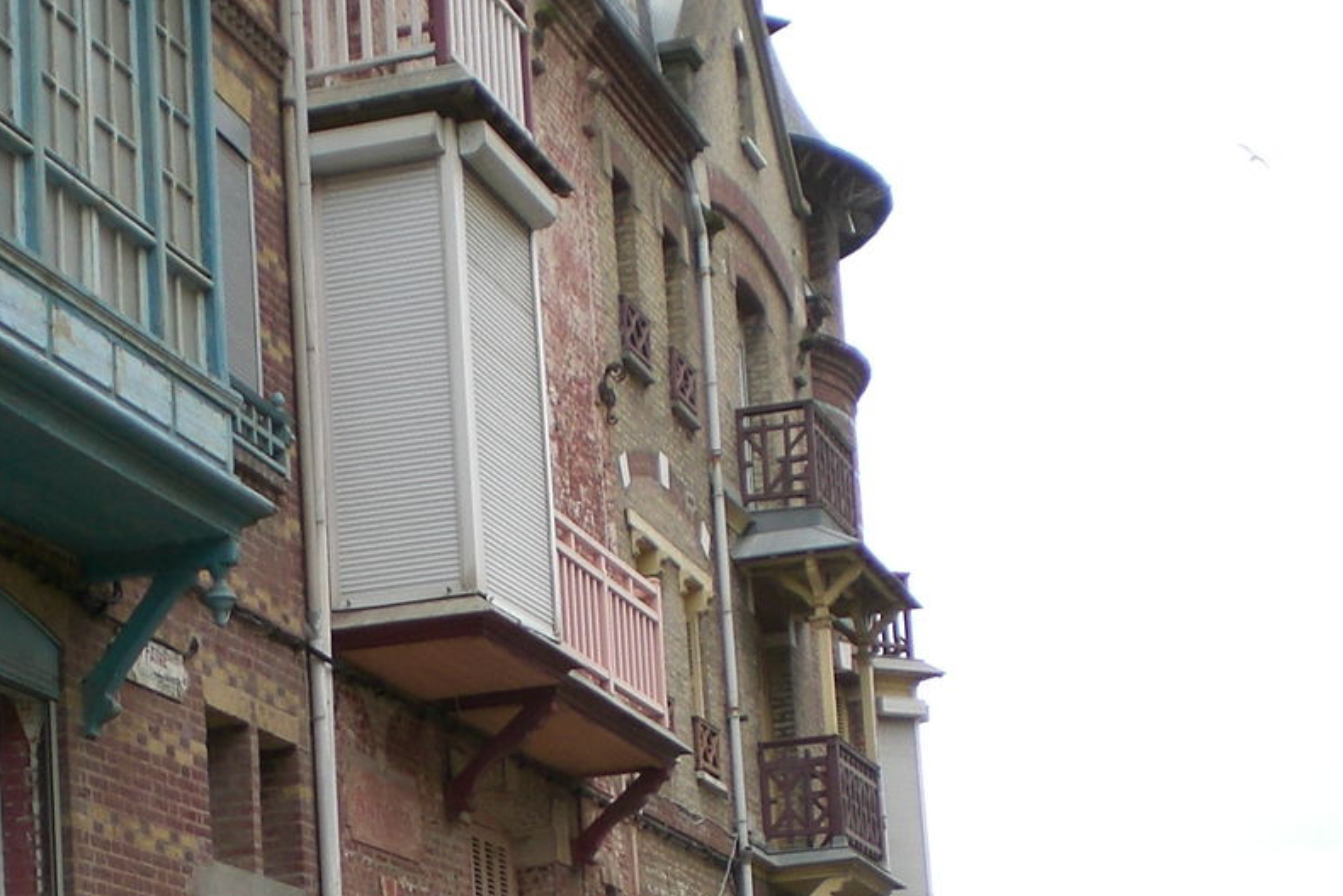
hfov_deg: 25.3
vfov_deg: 16.5
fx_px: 2985
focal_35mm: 80
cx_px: 522
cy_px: 990
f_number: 3.1
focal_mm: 6.3
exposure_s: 1/200
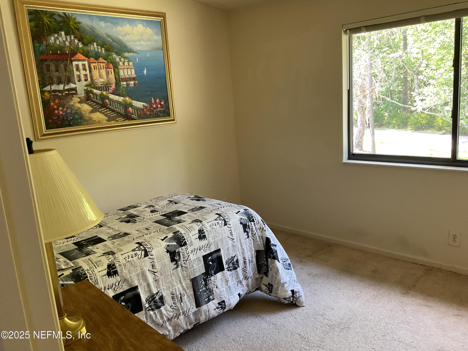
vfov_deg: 48.2
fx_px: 392
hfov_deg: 61.7
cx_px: 234
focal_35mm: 29
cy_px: 176
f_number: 1.8
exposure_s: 1/60
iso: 125
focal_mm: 3
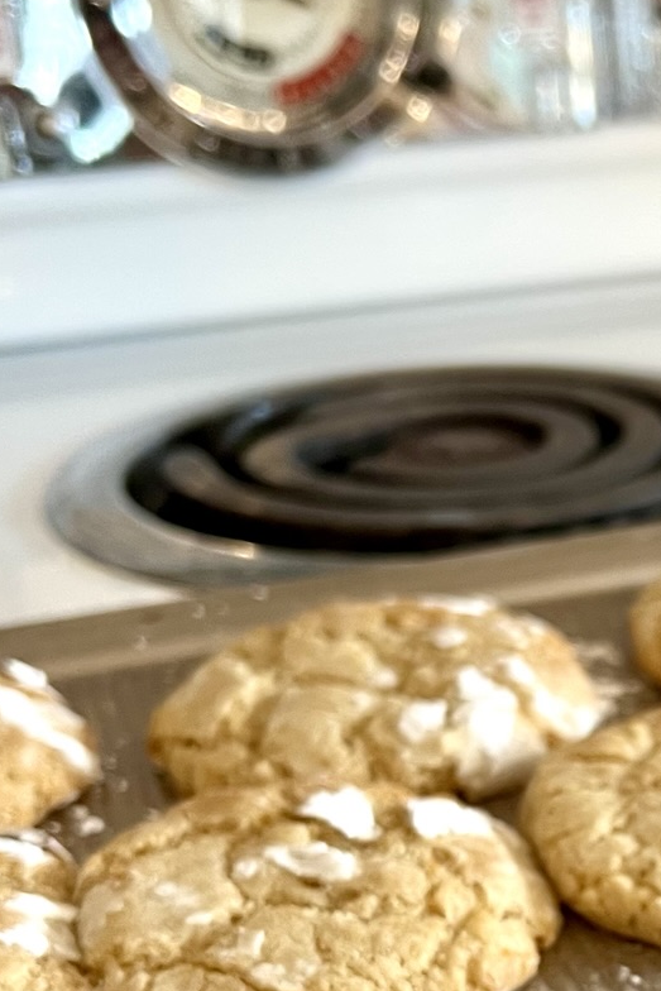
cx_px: 688
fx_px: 1899
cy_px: 944
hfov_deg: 19.1
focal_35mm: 69
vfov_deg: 27.8
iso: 200
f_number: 1.5
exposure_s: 1/60
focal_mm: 5.7
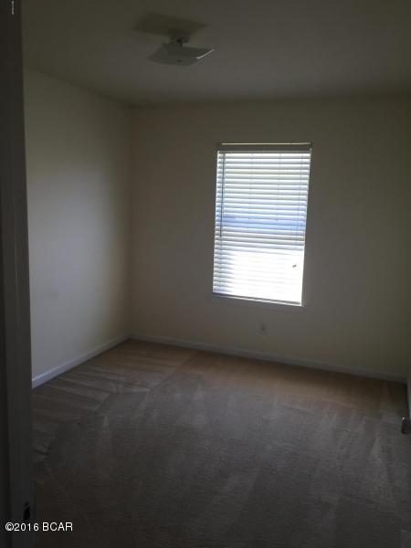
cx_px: 206
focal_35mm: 29
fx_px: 459
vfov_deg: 61.7
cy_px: 274
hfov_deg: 48.2
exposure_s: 1/40
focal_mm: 4.15
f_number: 2.2
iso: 32
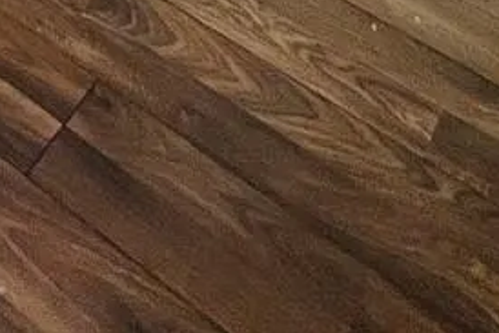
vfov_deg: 10.2
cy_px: -755
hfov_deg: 22.9
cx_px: -148
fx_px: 1096
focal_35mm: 79
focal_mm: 1.57
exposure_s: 1/99
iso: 160
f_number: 1.8
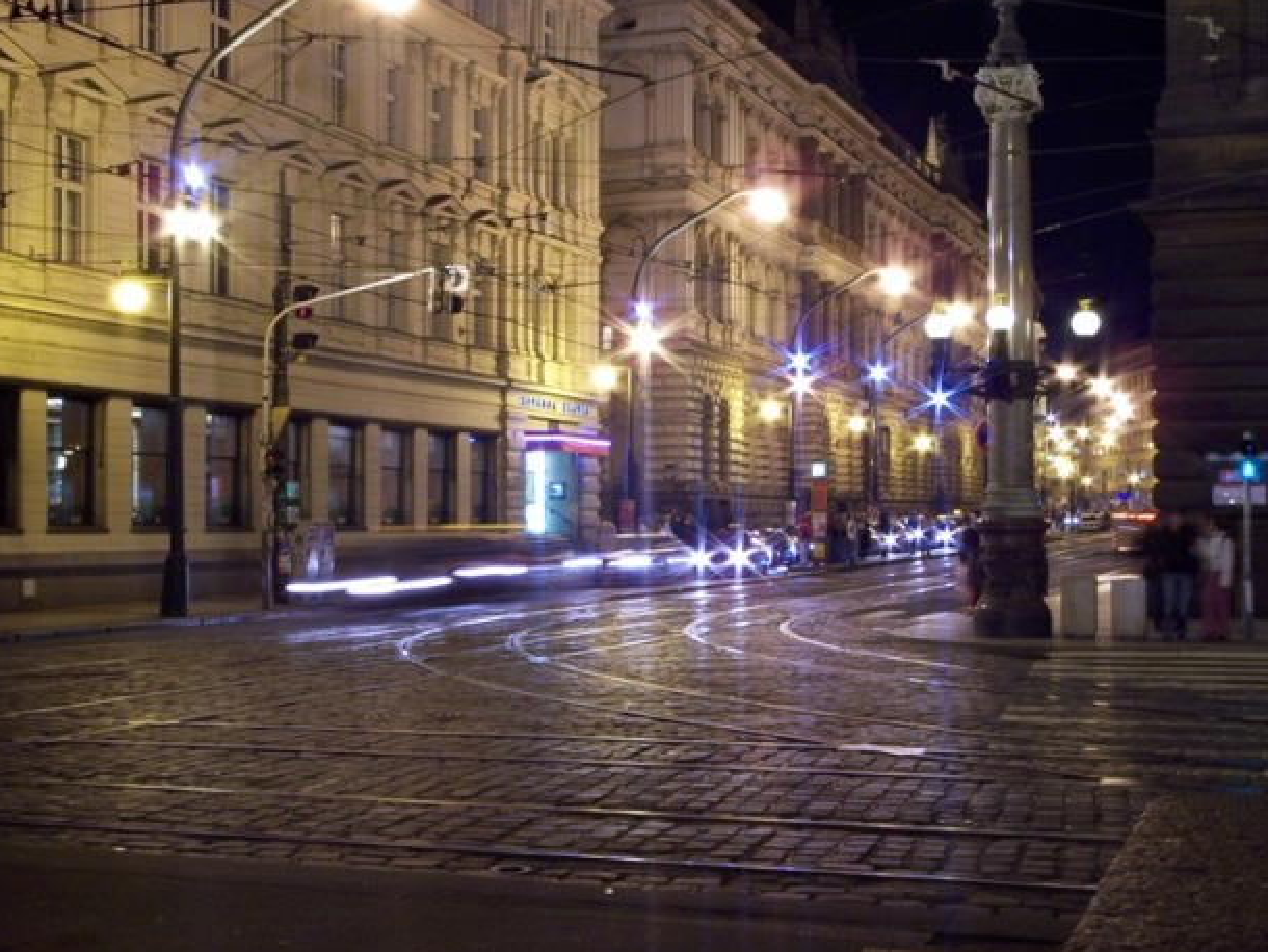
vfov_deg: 27.5
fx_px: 1942
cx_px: 626
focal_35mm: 53
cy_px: 479
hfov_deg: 36.2
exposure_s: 1.5
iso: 100
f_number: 8
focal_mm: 10.7
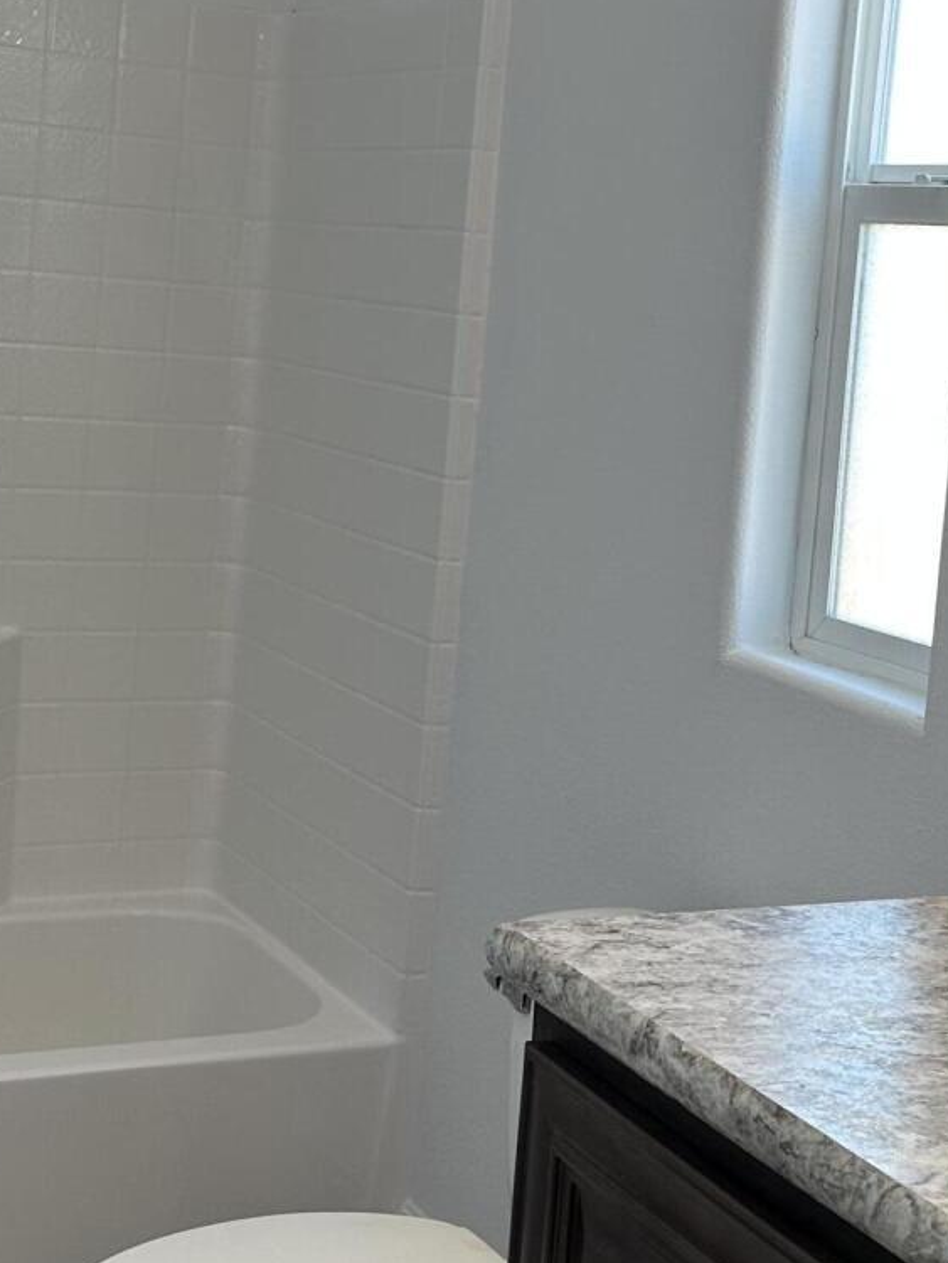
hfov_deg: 22.9
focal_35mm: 64
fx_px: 2336
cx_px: 483
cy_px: 327
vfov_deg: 29.8
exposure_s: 1/120
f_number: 1.78
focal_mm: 6.86
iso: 80
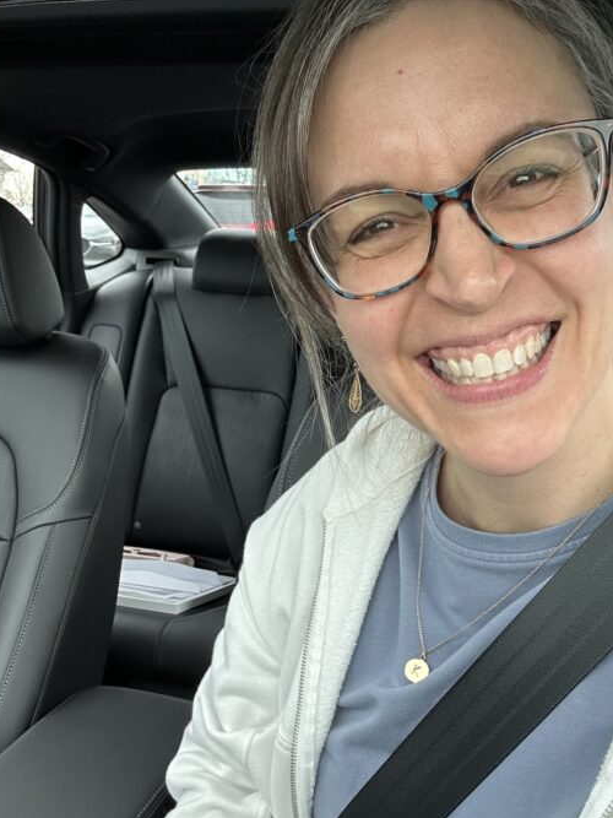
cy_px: 488
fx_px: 850
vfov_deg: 51.0
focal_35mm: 36
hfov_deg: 39.6
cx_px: 295
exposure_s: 1/91
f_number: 1.9
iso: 80
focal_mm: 2.69
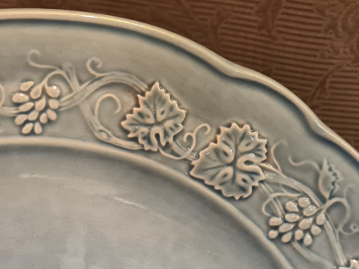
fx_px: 757
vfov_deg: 19.2
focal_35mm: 73
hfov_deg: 25.2
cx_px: -10
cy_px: 311
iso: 400
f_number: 1.8
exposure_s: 1/50
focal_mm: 5.4
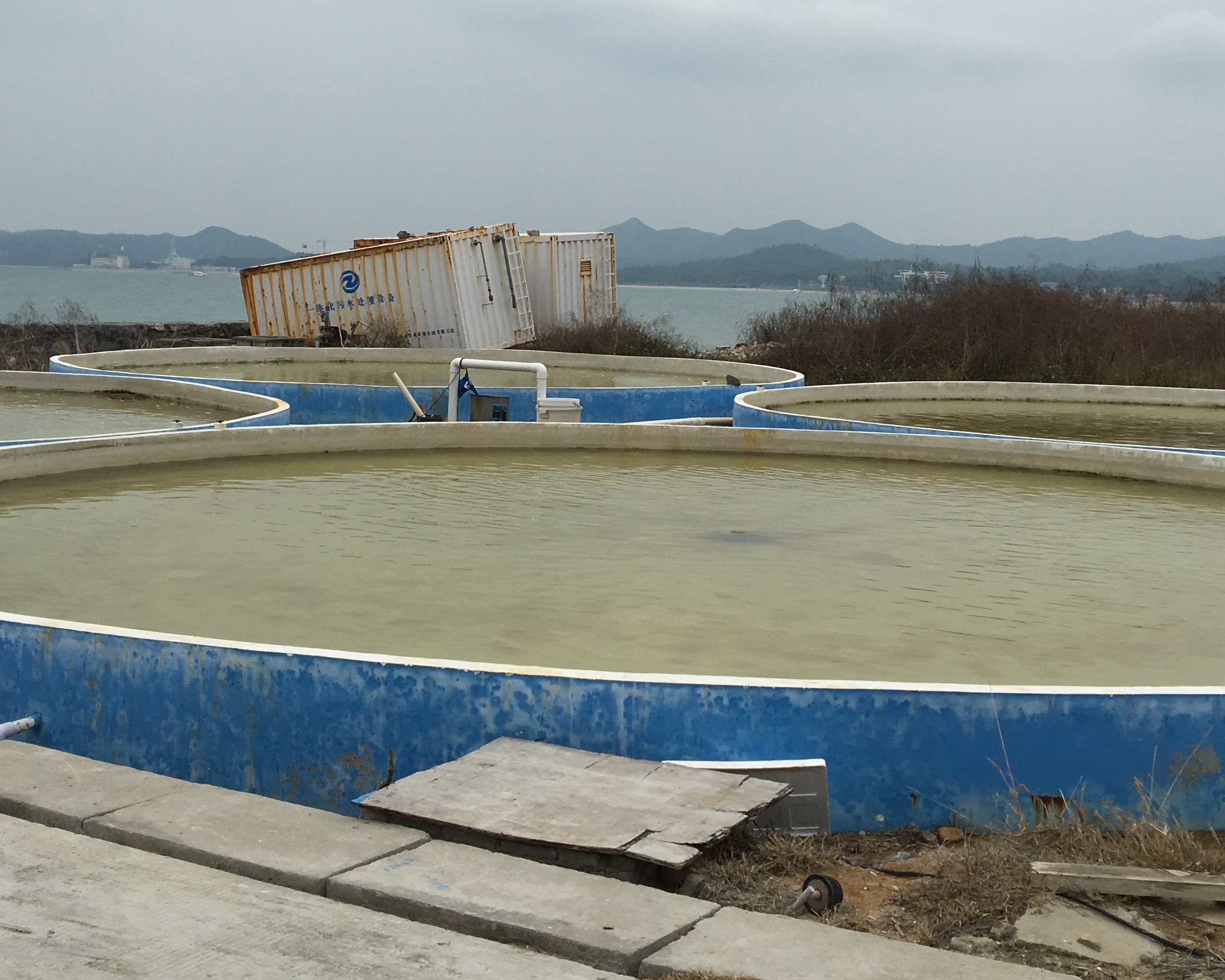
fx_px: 1776
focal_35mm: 49
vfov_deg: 30.5
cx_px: 663
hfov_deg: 38.0
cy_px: 286
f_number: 2.2
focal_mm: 4.15
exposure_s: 1/1241
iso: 25
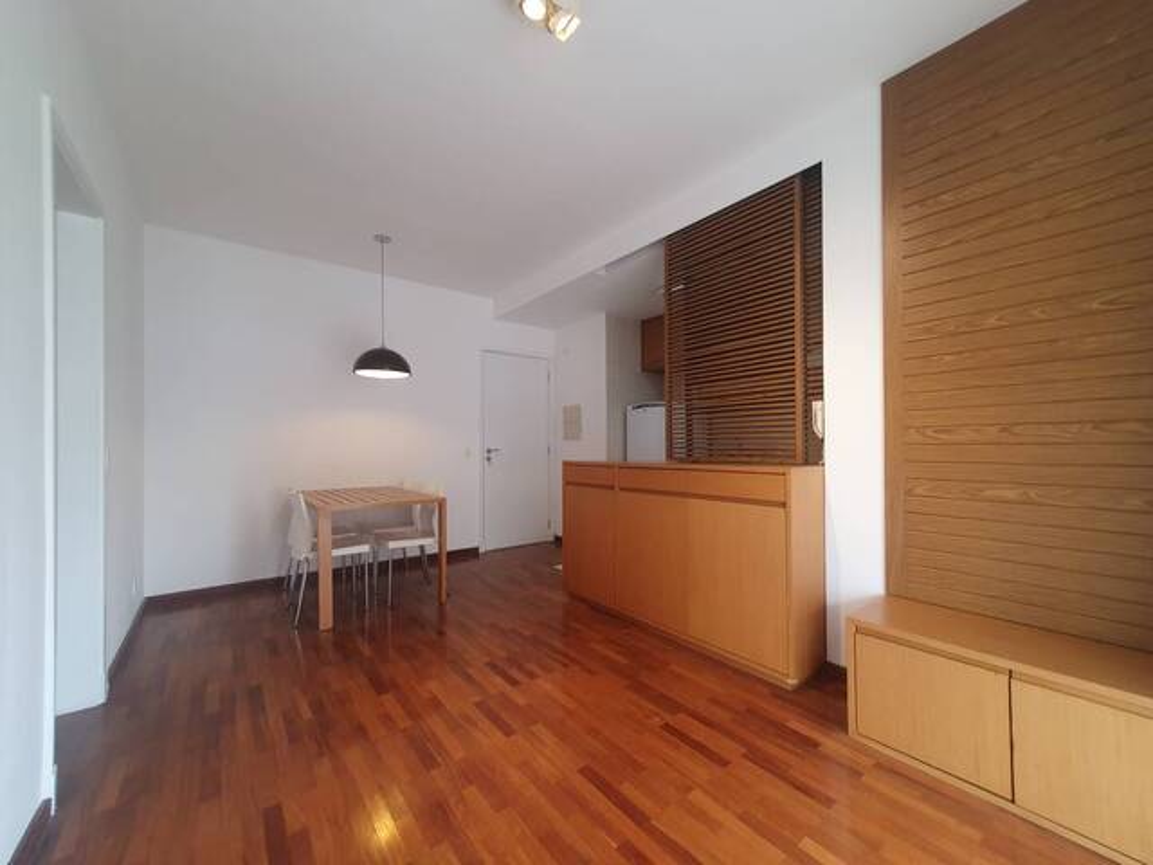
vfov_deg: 89.9
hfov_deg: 106.2
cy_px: 432
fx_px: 433
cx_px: 576
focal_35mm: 13
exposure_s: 1/60
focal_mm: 1.8
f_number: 2.2
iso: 125
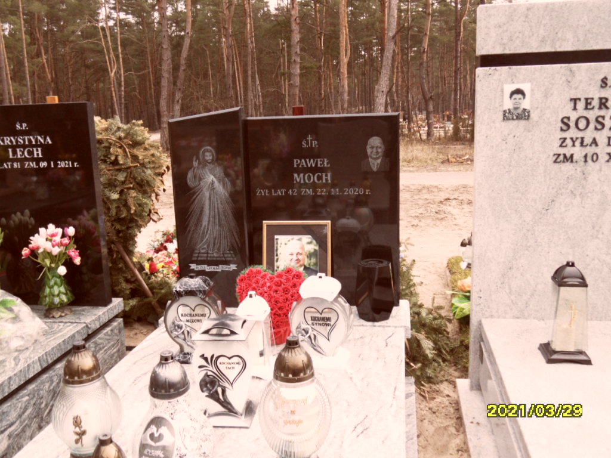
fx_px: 565
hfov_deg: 56.8
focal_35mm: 32
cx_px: 306
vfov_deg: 44.2
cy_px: 229
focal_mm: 5.3
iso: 80
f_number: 3.4
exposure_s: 1/90
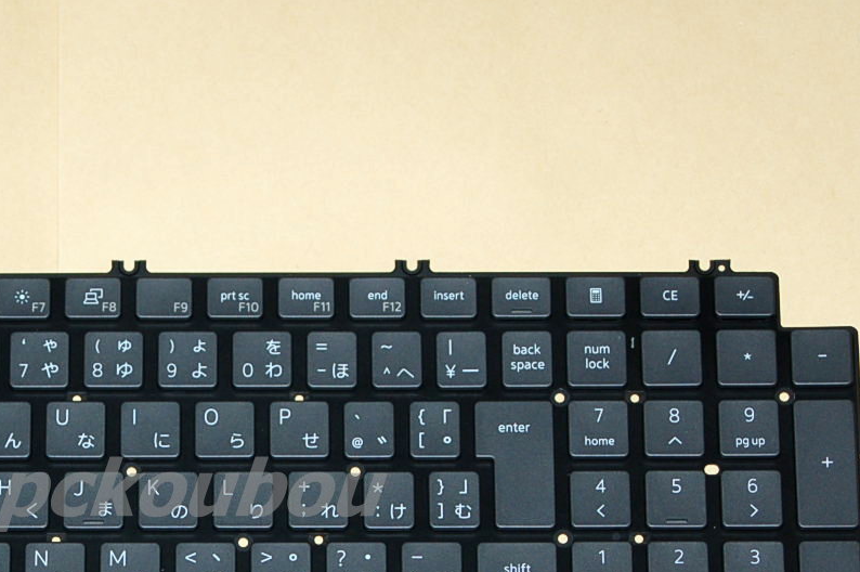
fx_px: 4750
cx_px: 168
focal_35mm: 199
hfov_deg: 10.3
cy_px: 496
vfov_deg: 6.9
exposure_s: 1/125
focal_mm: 70
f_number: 5.6
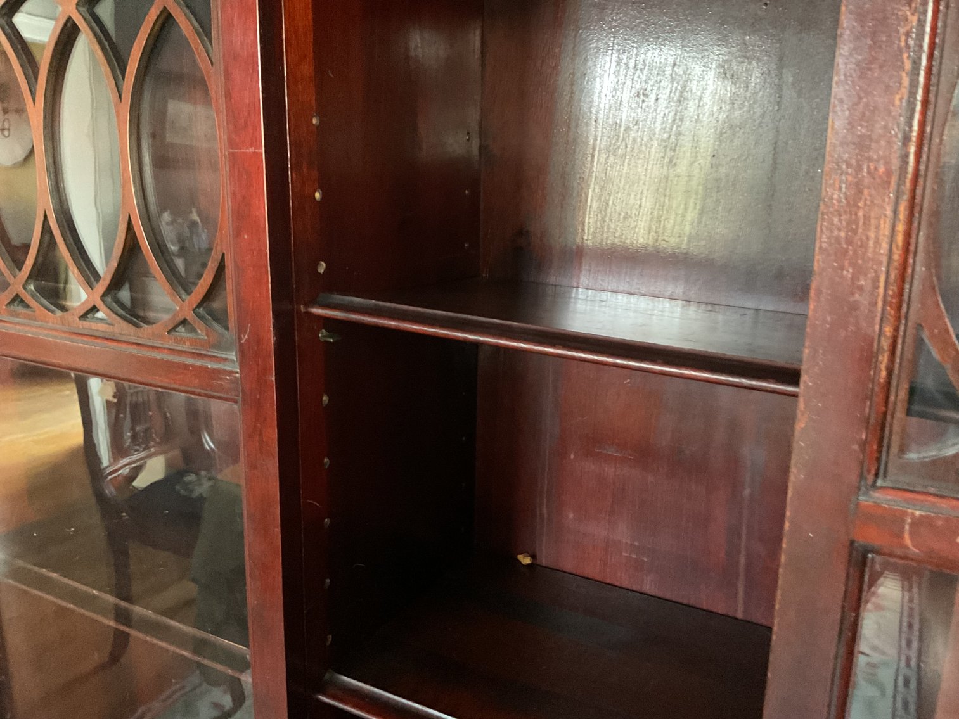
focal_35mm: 29
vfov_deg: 48.2
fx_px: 803
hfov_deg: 61.7
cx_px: 480
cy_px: 360
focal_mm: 3
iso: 500
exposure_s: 1/24
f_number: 1.8
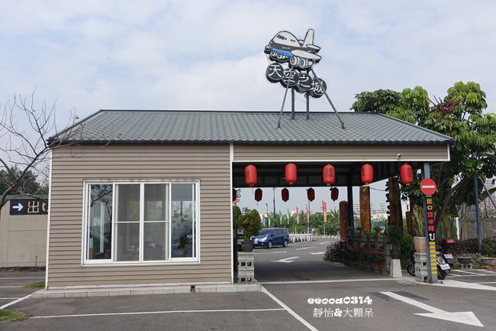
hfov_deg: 55.8
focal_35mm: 34
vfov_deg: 38.9
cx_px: 248
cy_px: 166
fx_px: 468
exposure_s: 1/640
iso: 125
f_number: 5.6
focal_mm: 12.48
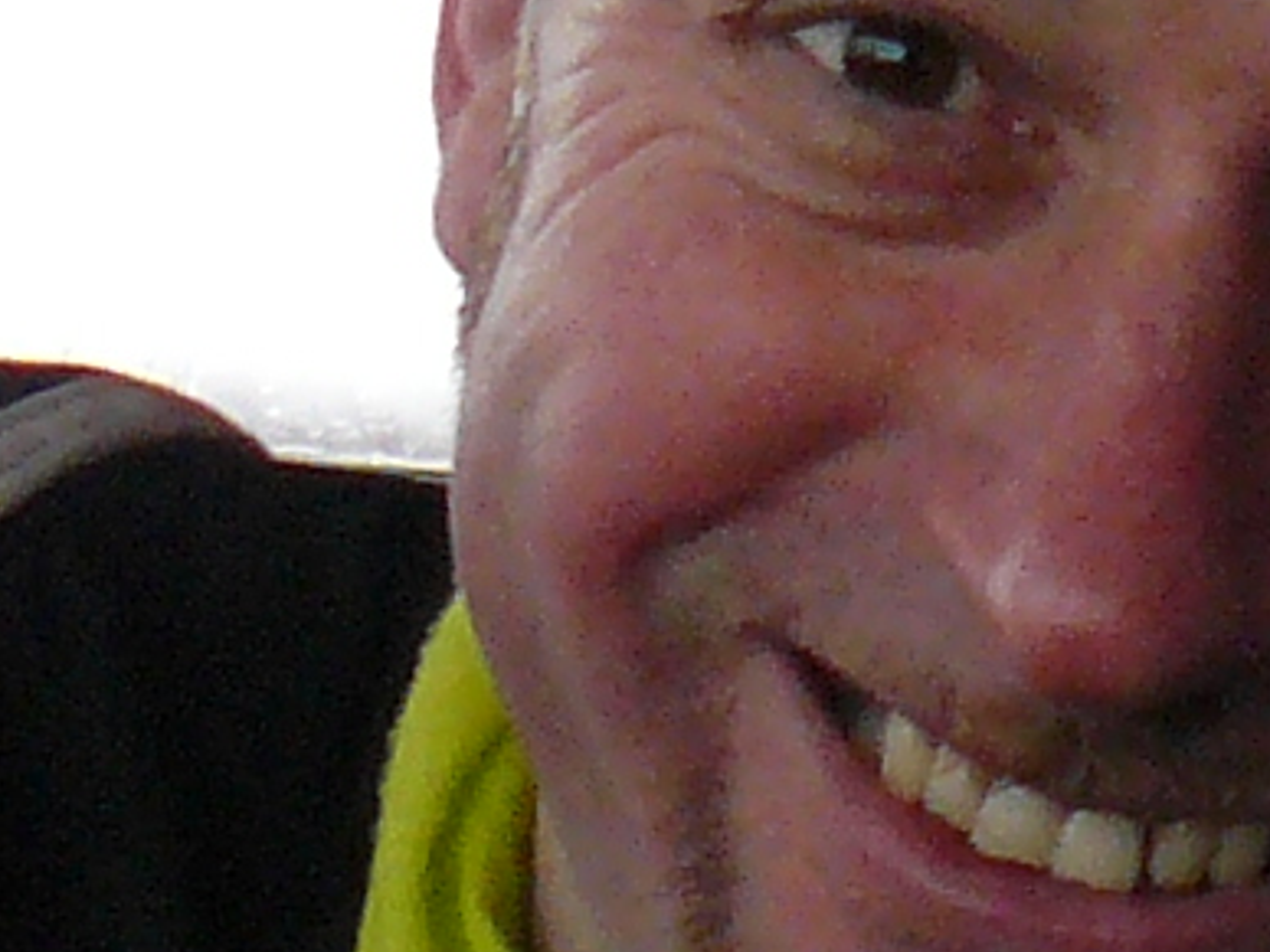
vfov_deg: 5.2
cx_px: 1859
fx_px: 10456
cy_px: 582
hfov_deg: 6.9
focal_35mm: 285
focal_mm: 6
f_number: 2.8
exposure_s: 1/100
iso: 200
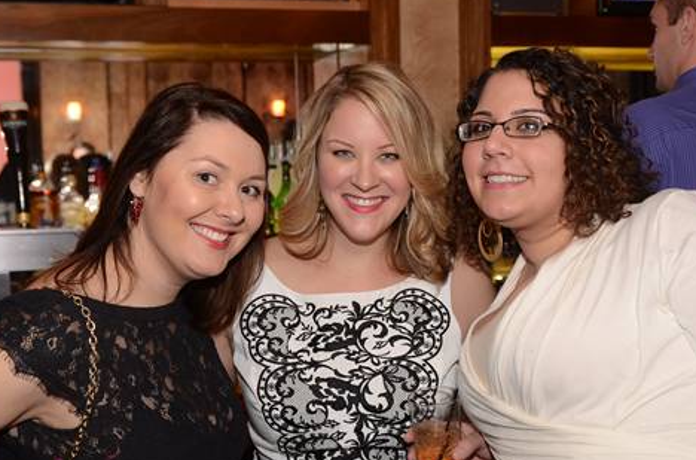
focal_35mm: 60
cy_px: 228
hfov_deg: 33.5
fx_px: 1156
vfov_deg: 22.5
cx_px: 364
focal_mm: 34
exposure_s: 1/15
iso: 1250
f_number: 4.5
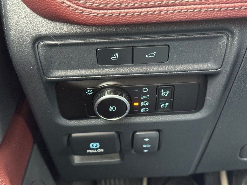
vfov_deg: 30.3
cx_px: 124
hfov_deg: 39.7
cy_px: 92
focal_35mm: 48
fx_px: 343
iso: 640
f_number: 1.78
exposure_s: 1/30
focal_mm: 6.76
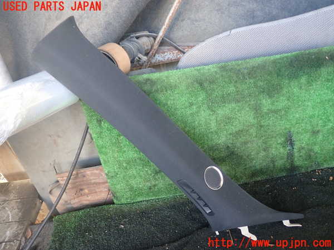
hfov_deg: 60.0
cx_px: 167
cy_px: 125
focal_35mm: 30
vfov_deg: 46.8
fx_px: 289
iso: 200
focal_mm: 5.4
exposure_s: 1/40
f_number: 2.3
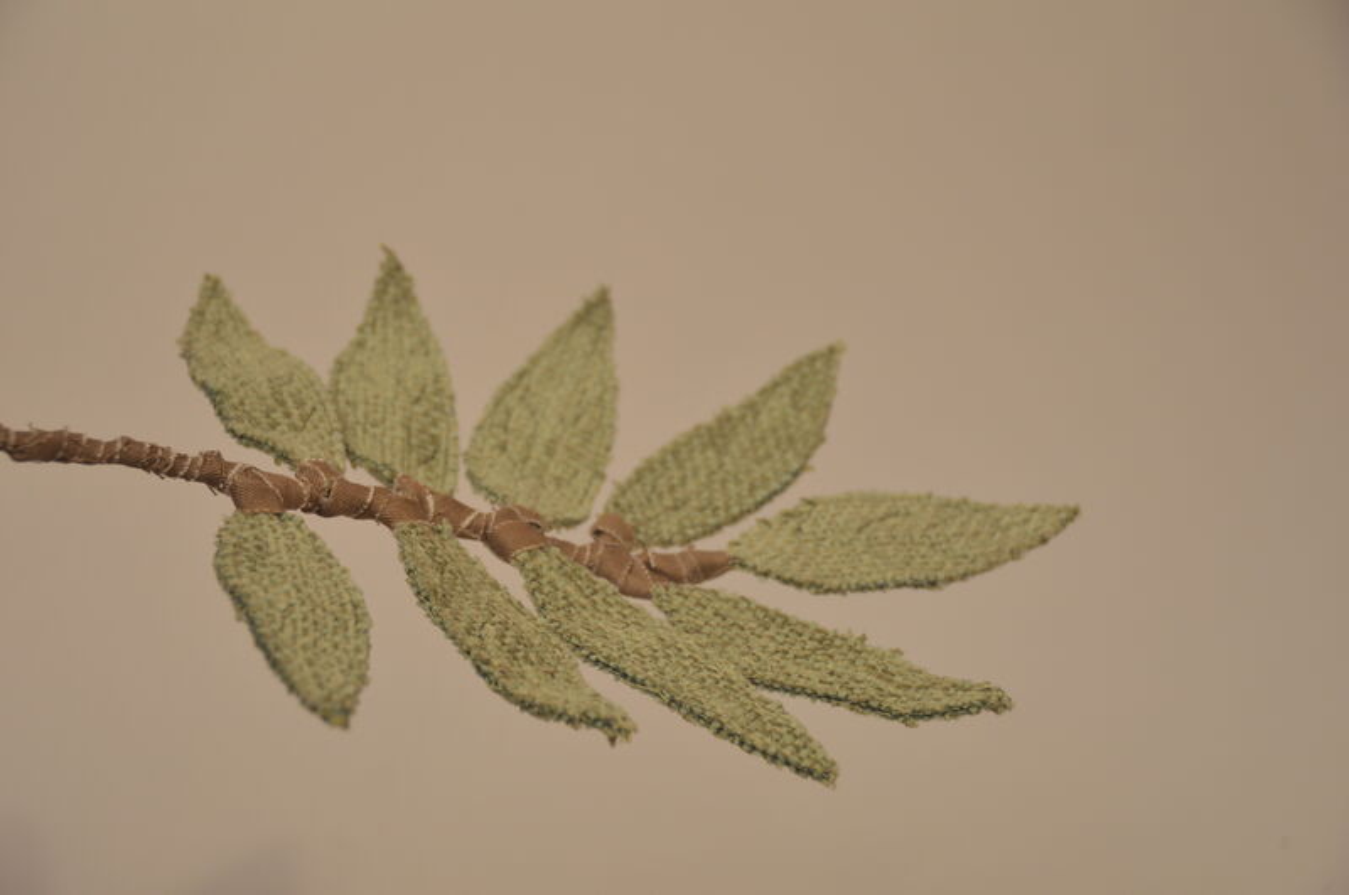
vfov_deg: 16.5
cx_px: 674
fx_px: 3087
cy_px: 448
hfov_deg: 24.7
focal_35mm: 82
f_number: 5.6
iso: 200
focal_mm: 55
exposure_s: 1/13
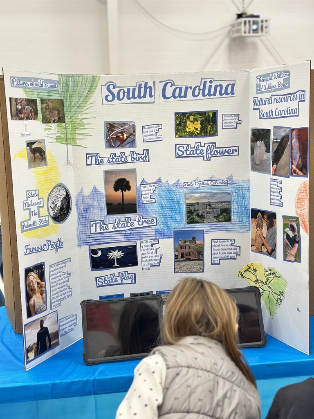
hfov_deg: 30.3
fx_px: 581
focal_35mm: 48
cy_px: 210
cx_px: 157
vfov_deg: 39.7
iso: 100
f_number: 1.78
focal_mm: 6.86
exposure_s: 1/60
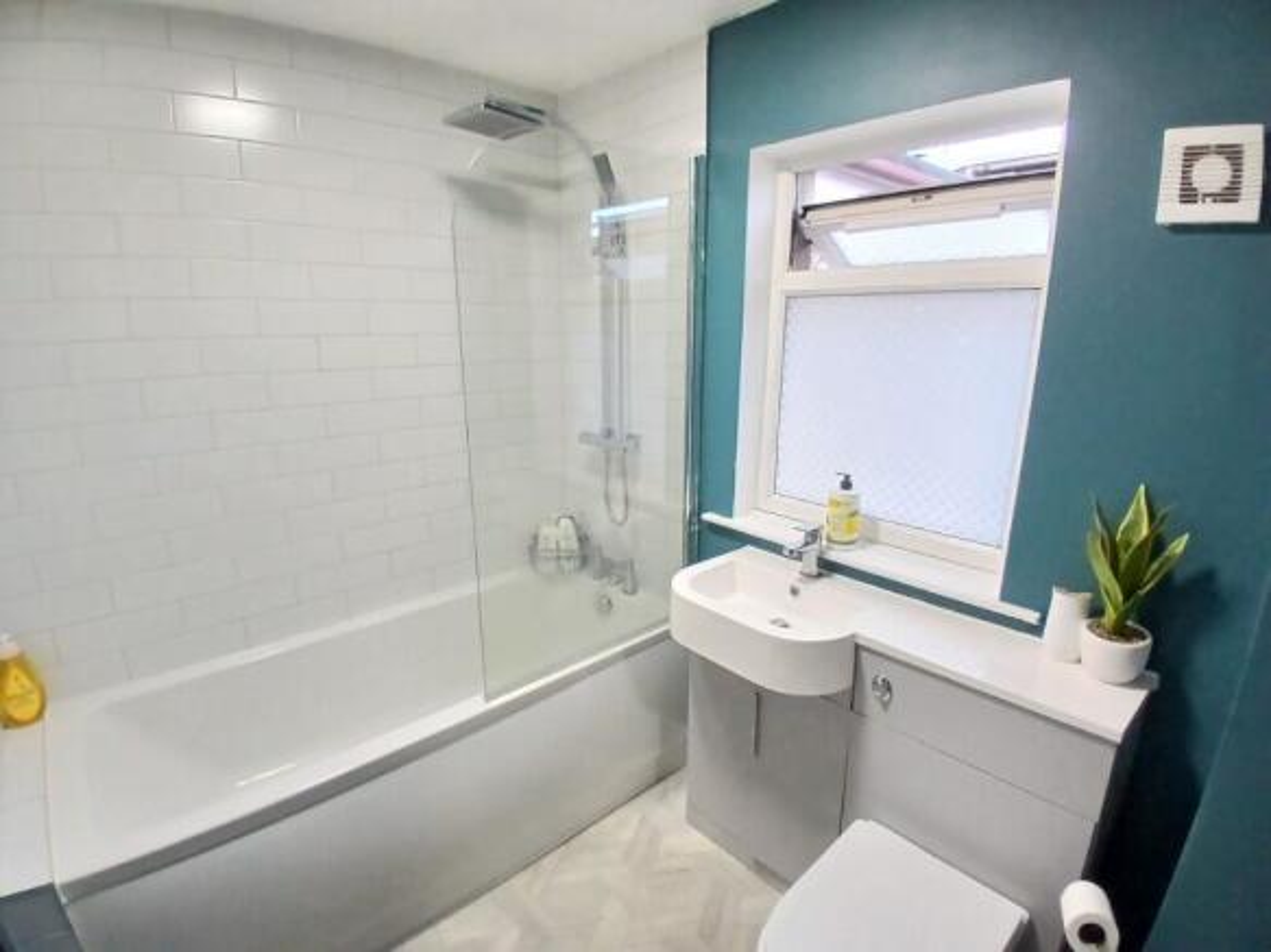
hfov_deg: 91.0
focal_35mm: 17
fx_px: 624
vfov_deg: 74.7
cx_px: 636
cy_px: 476
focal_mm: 1.4
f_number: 2.2
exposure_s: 1/33.3
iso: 320
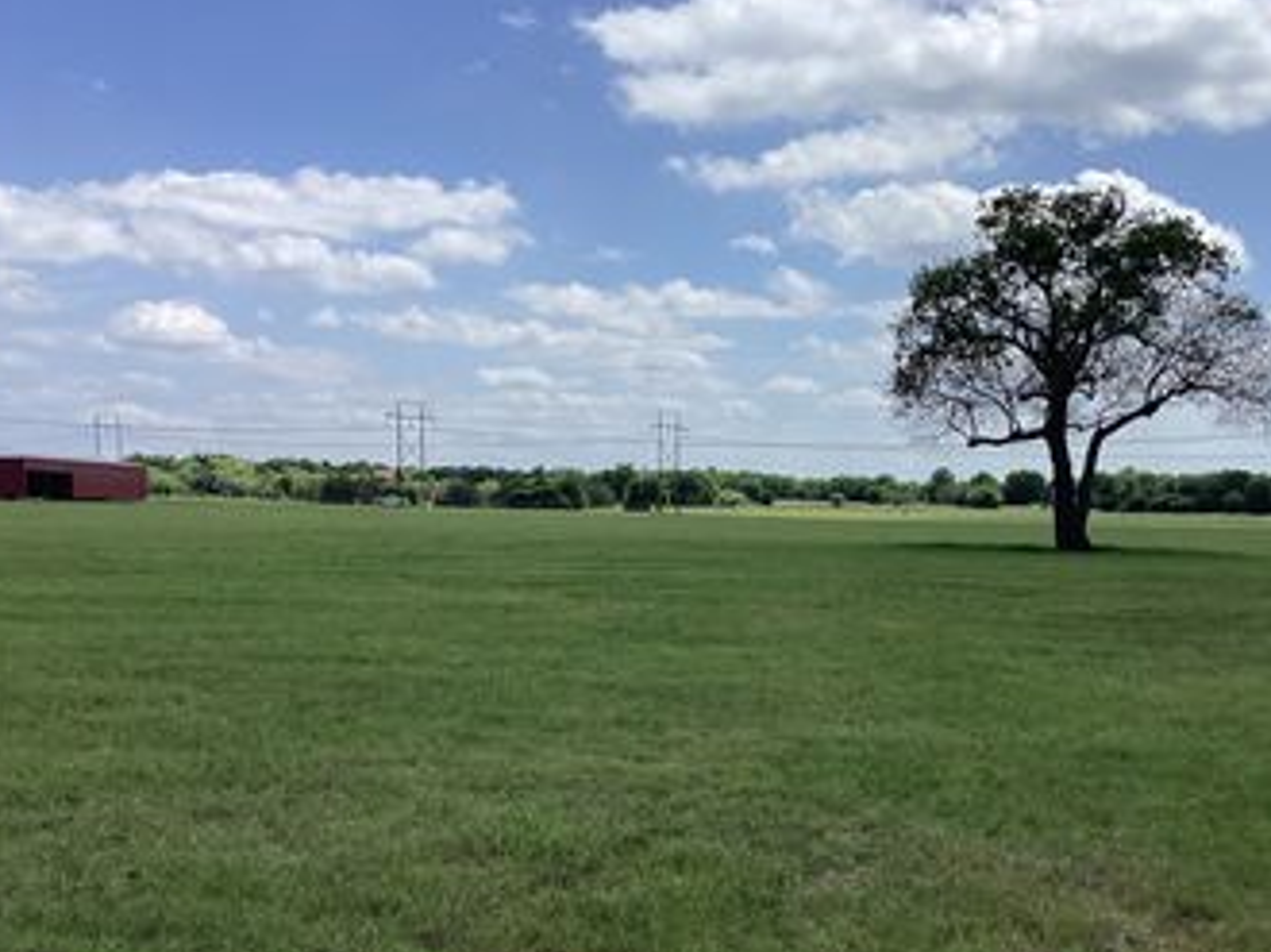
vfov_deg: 30.6
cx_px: 790
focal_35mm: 47
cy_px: 622
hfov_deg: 40.2
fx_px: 1724
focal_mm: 3.3
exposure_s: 1/1942
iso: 25
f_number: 2.4
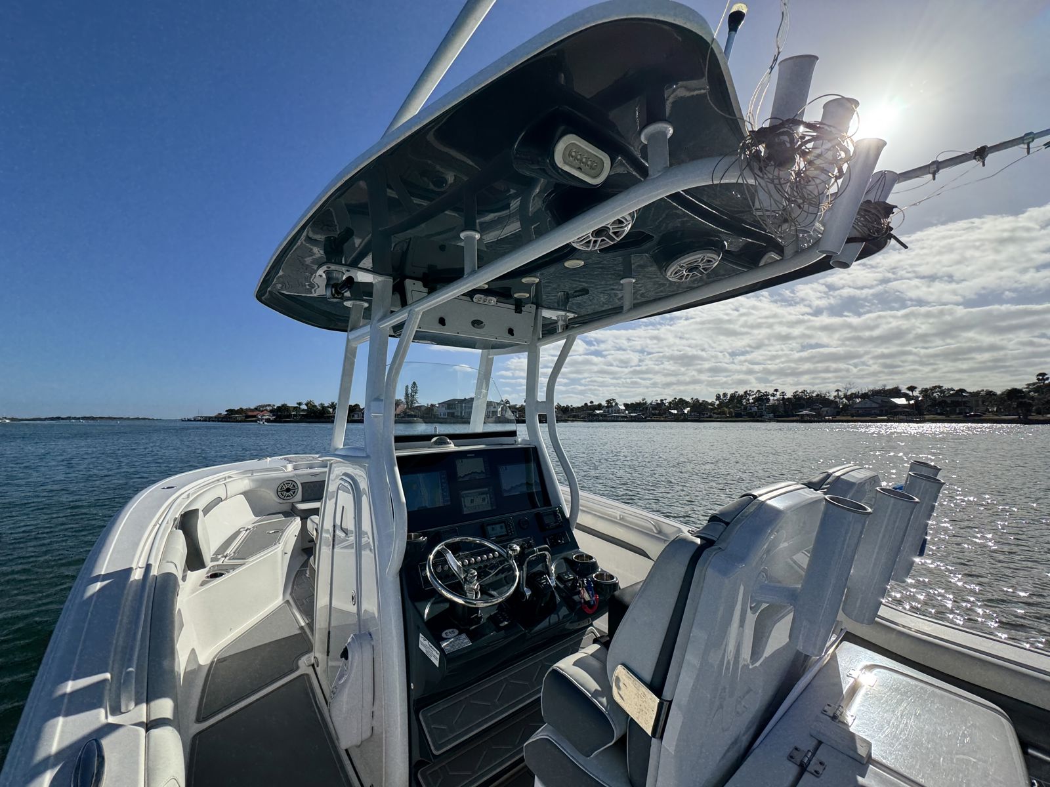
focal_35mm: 14
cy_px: 394
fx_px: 425
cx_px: 525
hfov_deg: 102.1
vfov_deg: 85.7
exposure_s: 1/4367
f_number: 2.2
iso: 50
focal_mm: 2.22
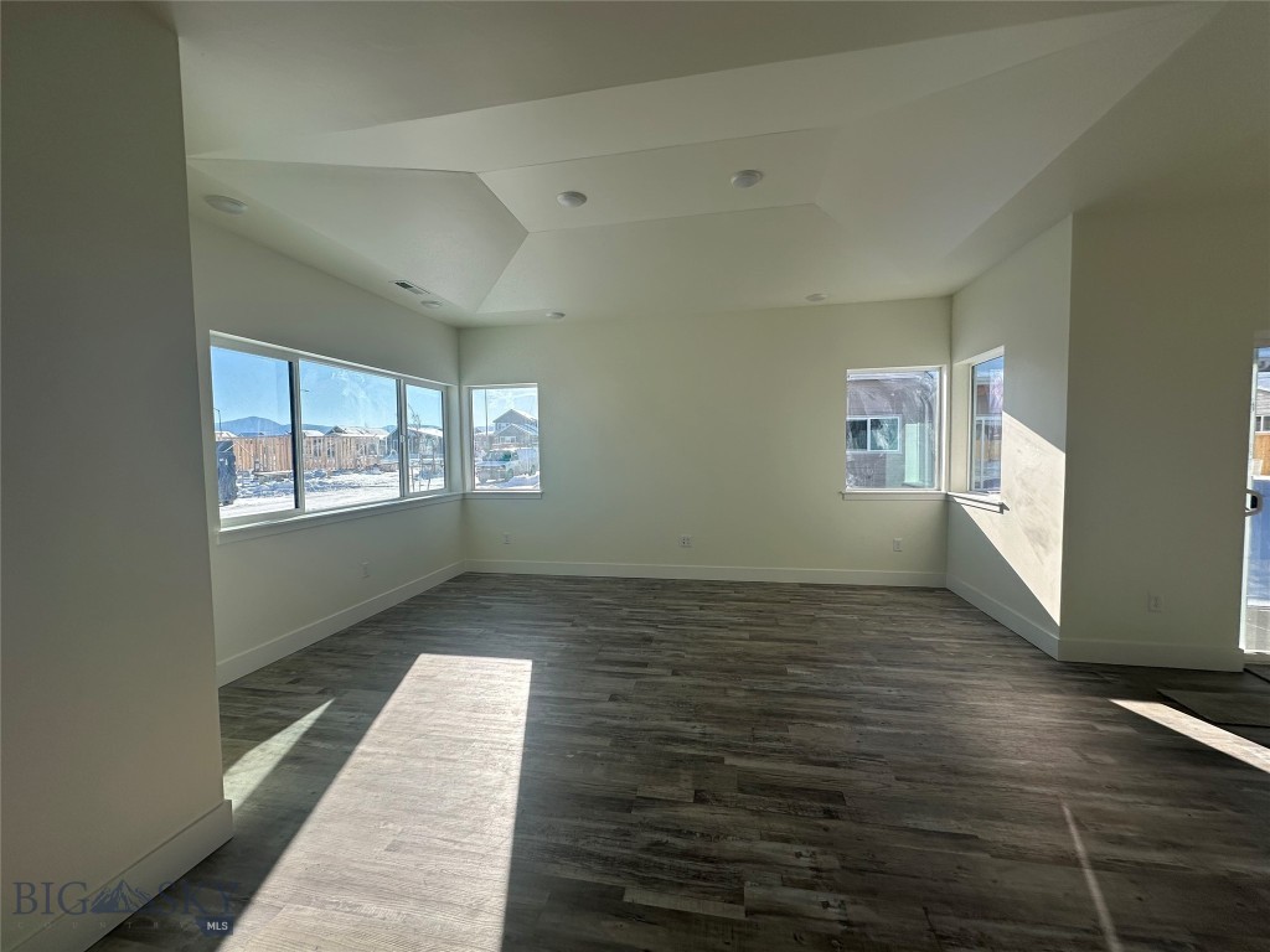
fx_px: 514
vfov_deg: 85.7
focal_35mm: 14
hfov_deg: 102.1
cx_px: 635
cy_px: 476
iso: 40
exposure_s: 1/855
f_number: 2.2
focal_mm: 2.22
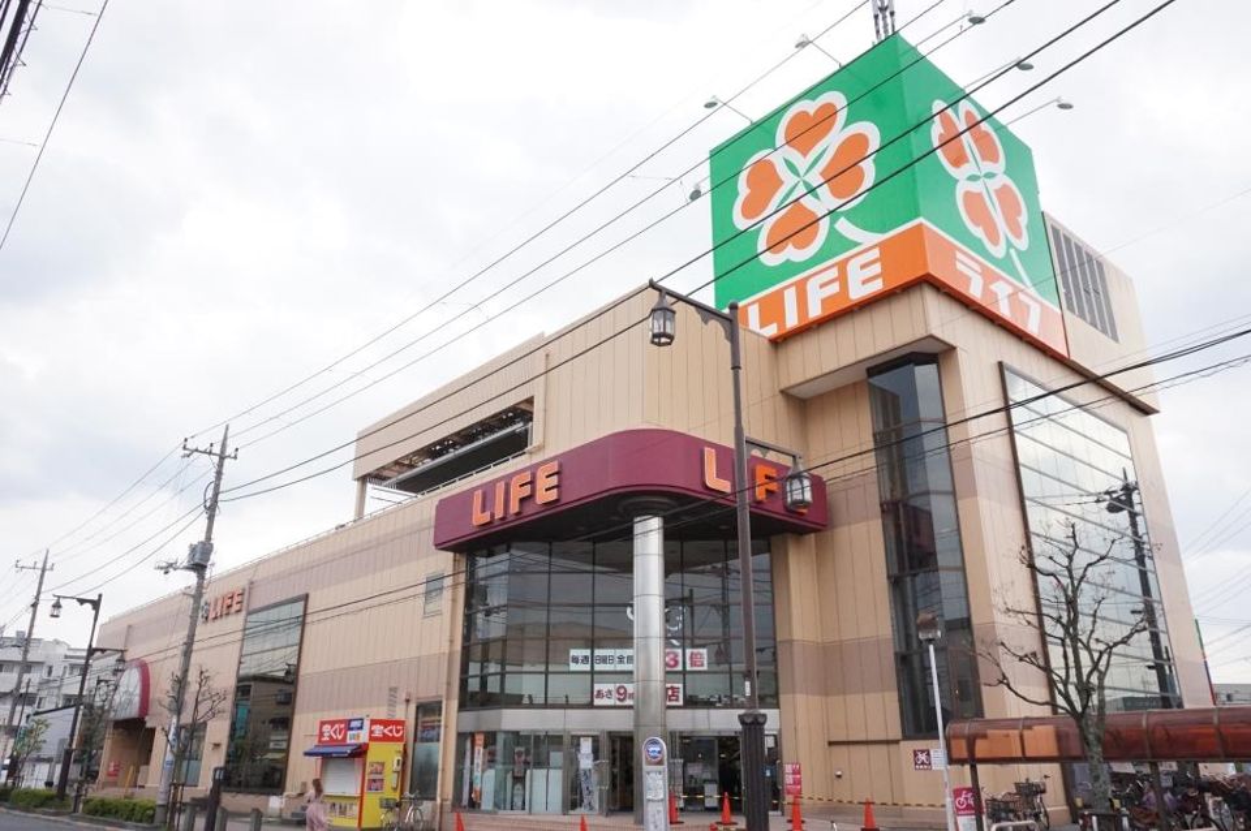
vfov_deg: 50.3
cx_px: 626
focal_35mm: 26
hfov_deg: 70.5
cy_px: 416
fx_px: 885
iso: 3200
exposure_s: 1/1600
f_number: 10
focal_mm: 17
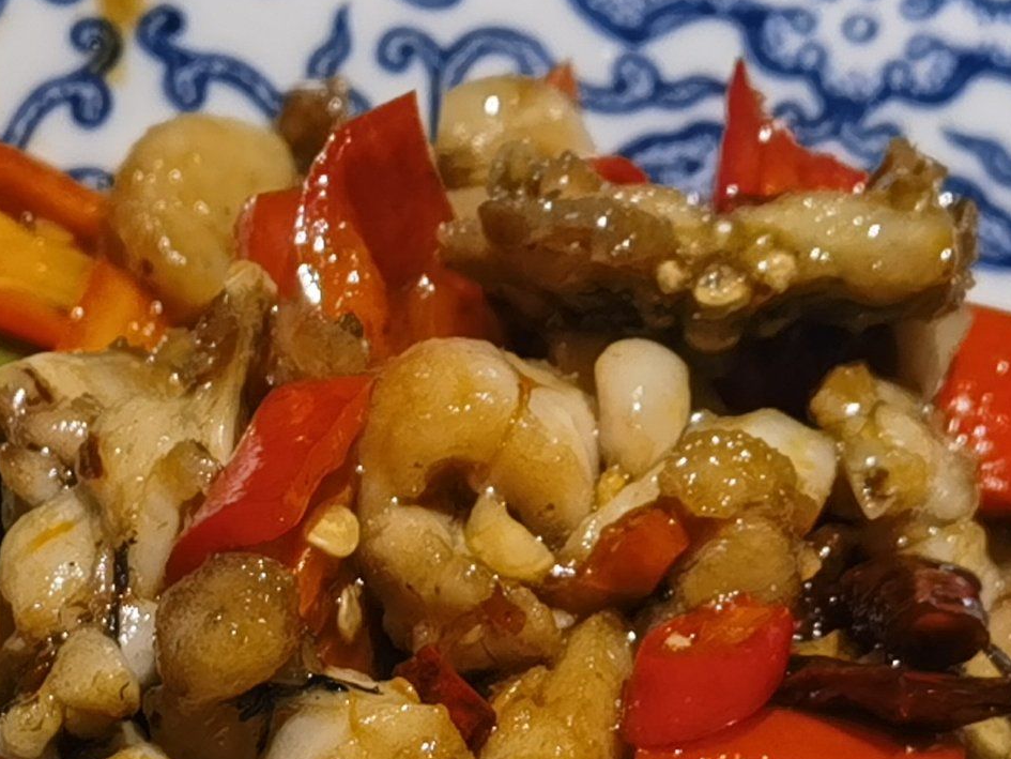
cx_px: 224
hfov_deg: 12.6
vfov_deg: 9.4
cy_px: 801
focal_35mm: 156
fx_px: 4557
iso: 50
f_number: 1.9
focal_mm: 6.67
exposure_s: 1/189
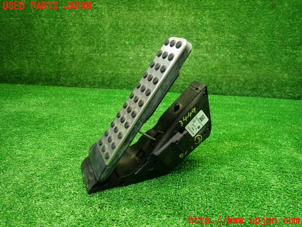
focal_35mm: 25
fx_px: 218
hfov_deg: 69.4
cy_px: 114
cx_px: 151
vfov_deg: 54.9
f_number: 2
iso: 200
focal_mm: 4.5
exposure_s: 1/40
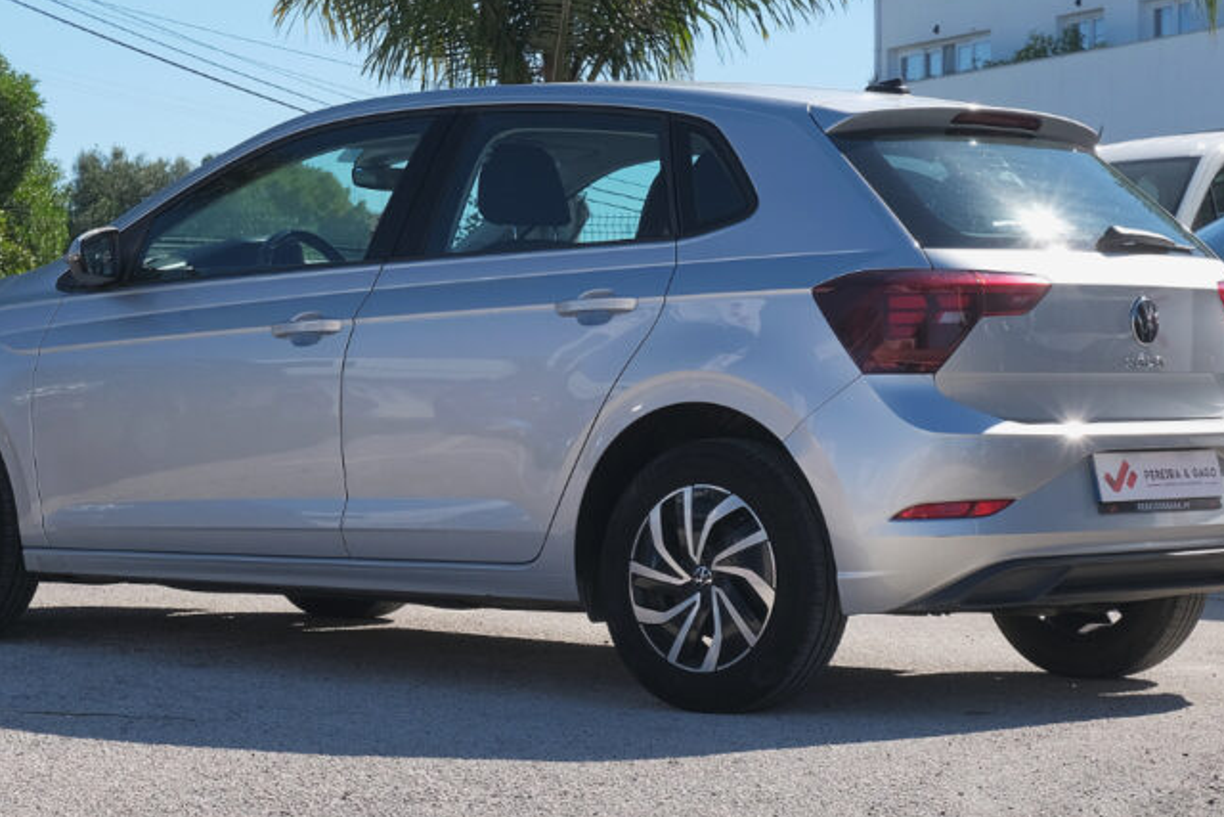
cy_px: 397
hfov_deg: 19.6
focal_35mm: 104
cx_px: 578
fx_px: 3537
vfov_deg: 13.2
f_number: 9
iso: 160
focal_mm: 43.2
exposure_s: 1/250
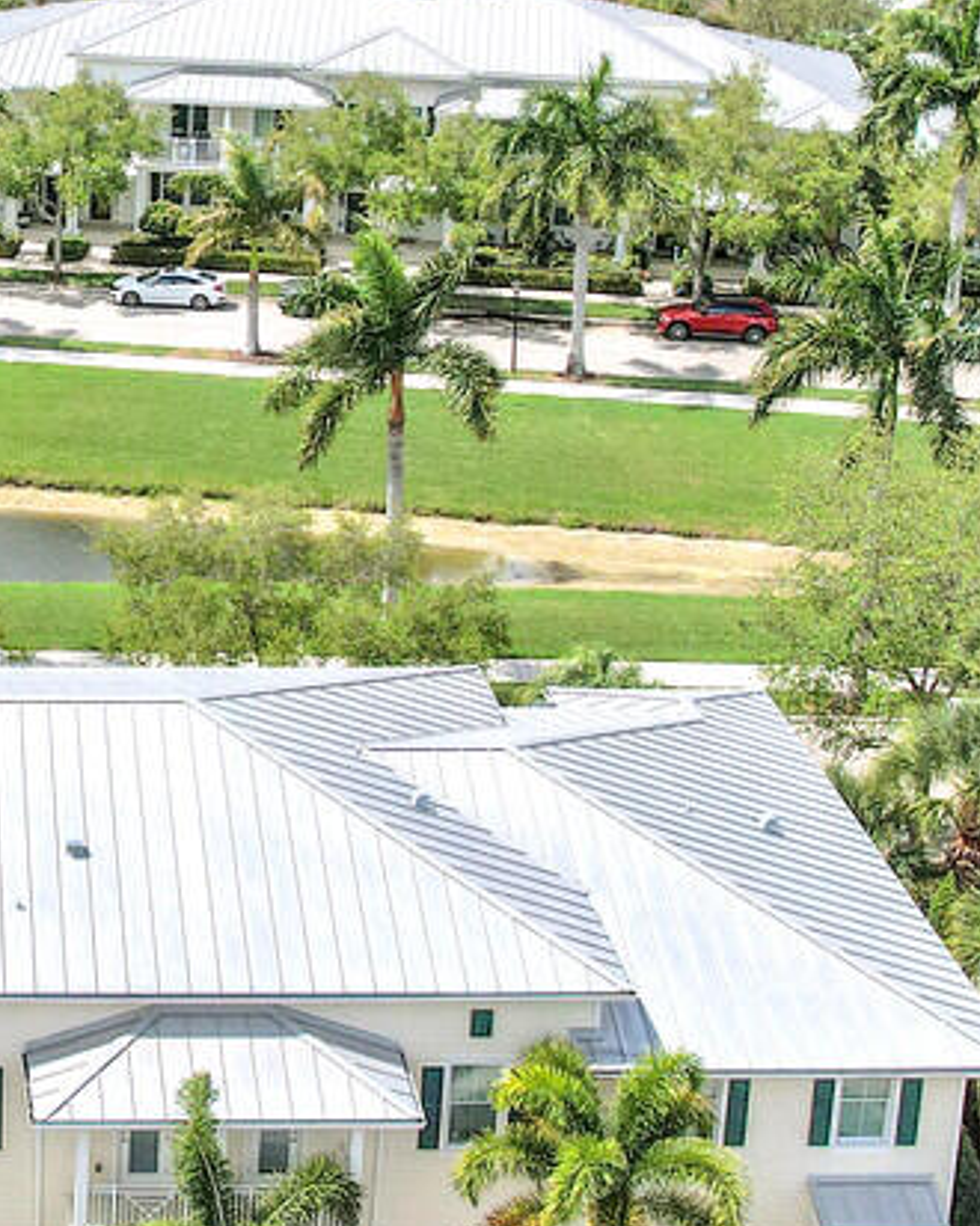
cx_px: -132
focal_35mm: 80
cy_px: 285
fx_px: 2903
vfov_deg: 23.6
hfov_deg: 18.4
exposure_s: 1/5000
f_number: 2.8
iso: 120
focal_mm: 8.38
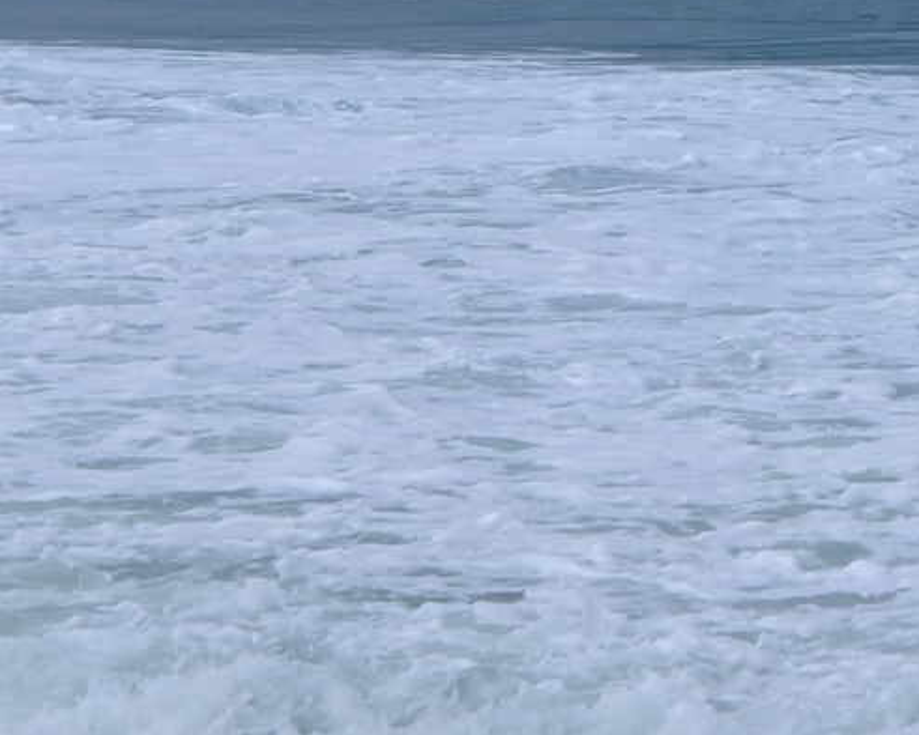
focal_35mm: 355
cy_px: -209
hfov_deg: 5.4
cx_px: 986
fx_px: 9658
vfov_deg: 4.3
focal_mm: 77
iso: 320
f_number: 8
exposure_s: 1/2000
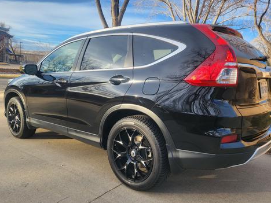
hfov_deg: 63.4
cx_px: 143
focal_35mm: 28
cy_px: 106
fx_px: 219
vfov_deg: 49.7
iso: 50
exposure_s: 1/571
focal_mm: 4.25
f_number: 1.8
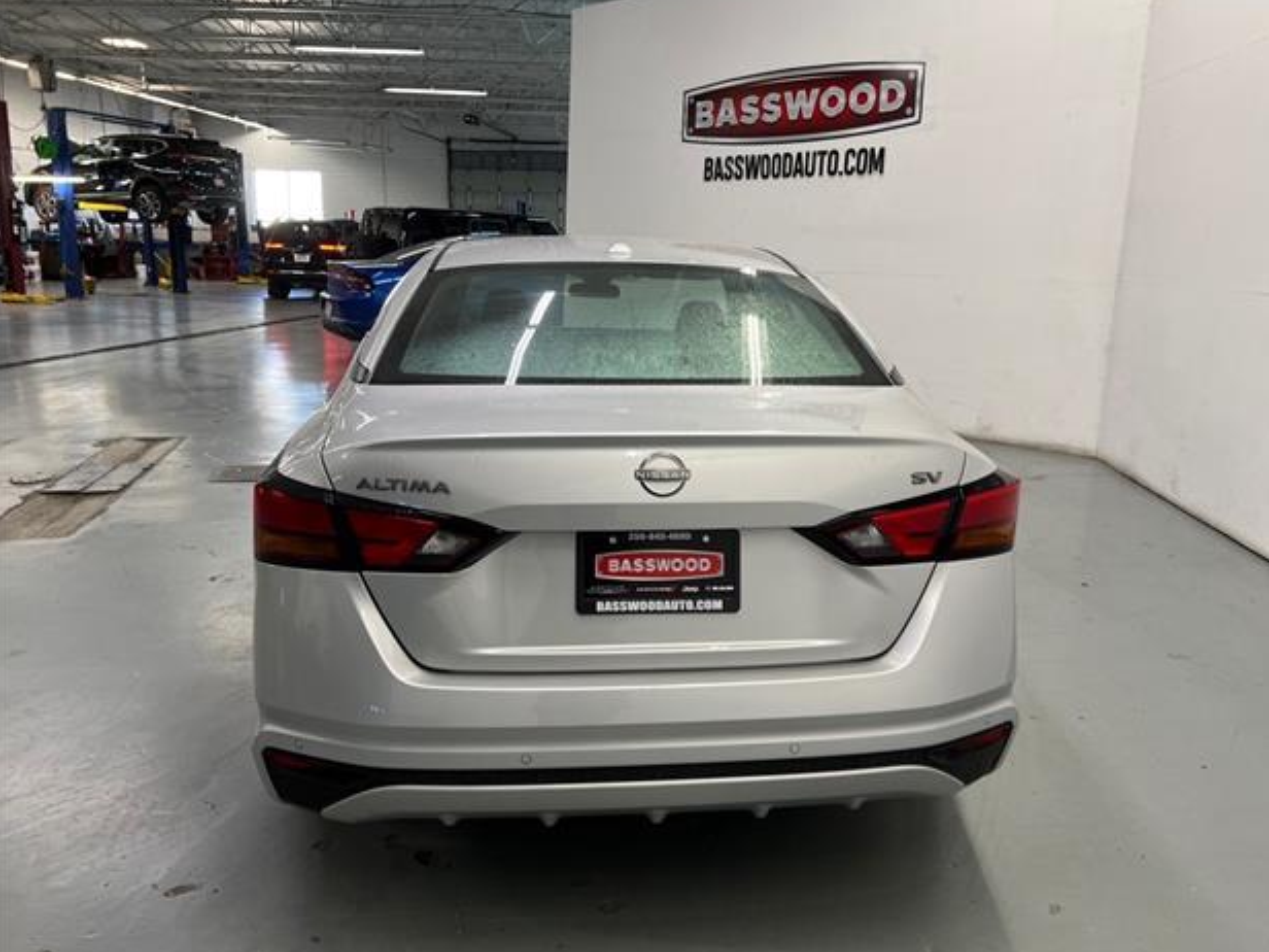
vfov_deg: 51.4
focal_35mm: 27
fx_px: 990
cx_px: 653
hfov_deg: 65.3
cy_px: 472
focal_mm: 5.7
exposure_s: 1/60
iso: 64
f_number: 1.5
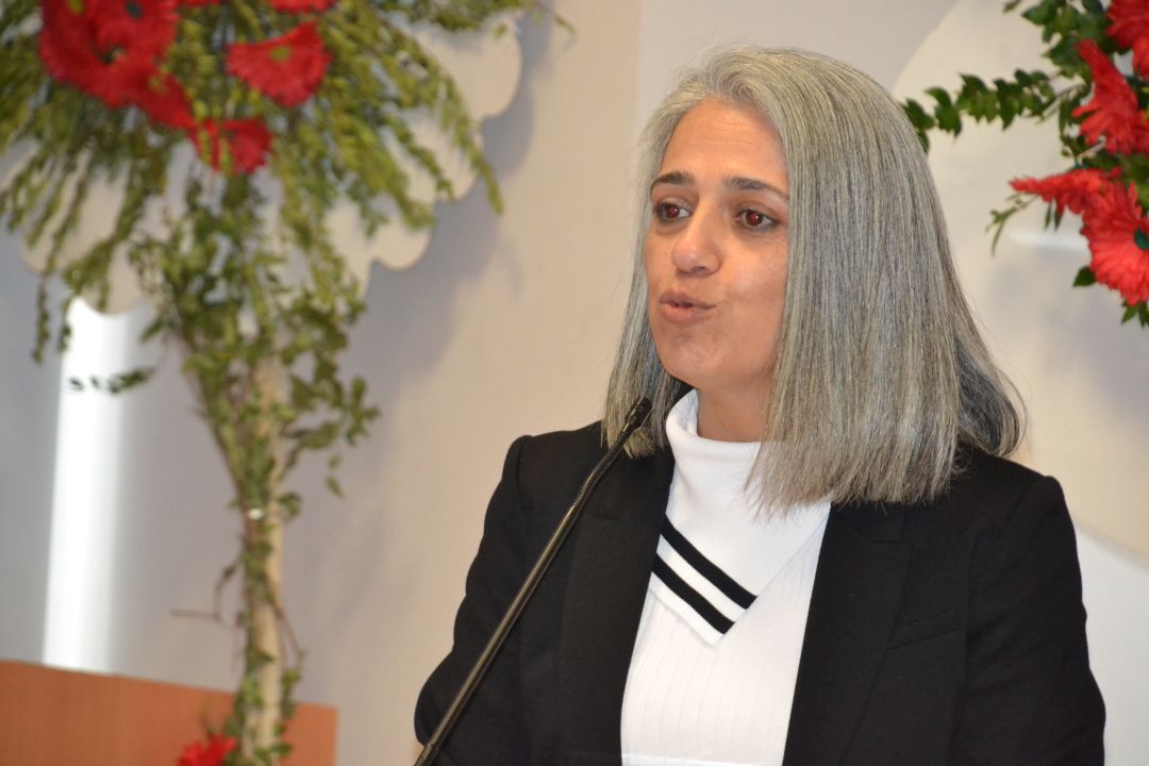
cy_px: 383
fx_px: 6463
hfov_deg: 10.2
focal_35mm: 202
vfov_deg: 6.8
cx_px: 574
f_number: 5.6
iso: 3200
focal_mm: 135
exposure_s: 1/60
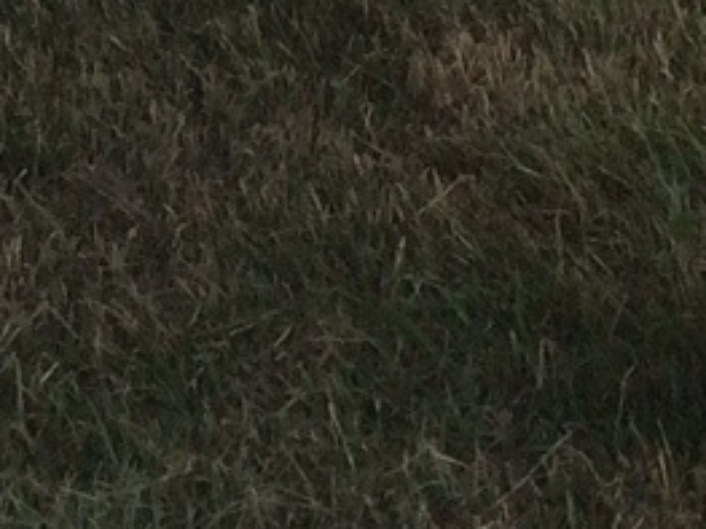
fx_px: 4607
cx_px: 8
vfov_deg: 5.7
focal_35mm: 226
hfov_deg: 8.7
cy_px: -1514
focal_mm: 4.15
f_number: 2.2
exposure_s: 1/1282
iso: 32
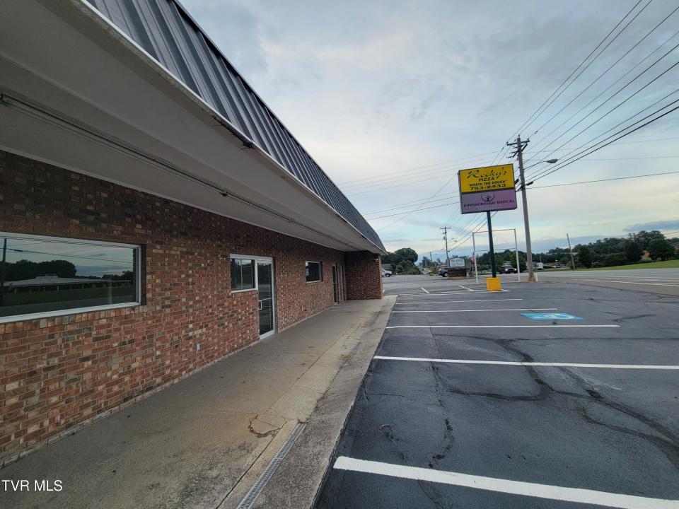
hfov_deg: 106.2
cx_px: 340
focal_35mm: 13
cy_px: 254
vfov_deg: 89.9
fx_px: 255
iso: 50
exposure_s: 1/120
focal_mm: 2.2
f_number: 2.2
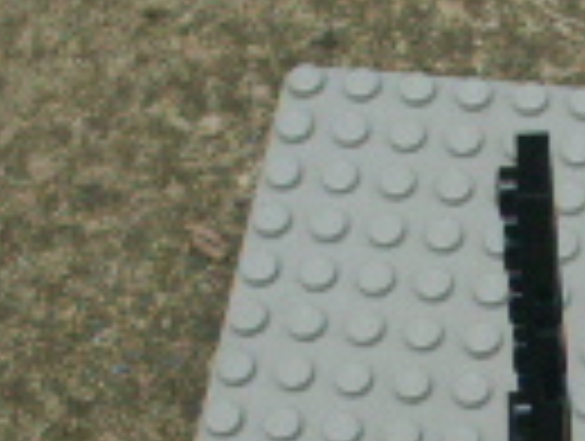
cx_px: 760
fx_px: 2743
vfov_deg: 8.9
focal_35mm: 162
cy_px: 738
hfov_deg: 11.8
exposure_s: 1/125
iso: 64
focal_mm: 8.57
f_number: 4.5
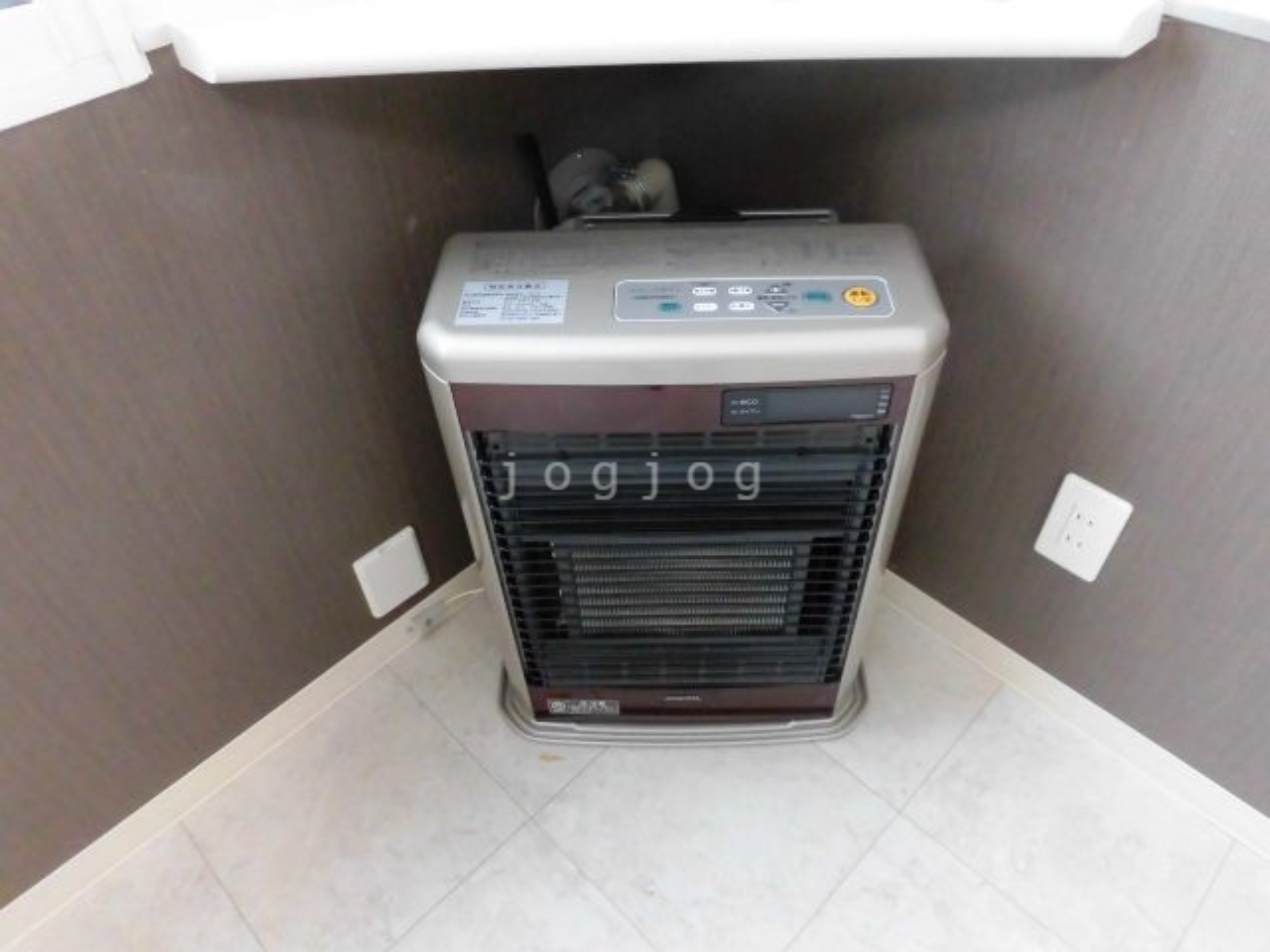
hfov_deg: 71.6
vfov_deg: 56.8
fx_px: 881
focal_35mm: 24
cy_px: 476
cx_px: 635
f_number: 3.1
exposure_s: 1/40
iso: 320
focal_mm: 4.3
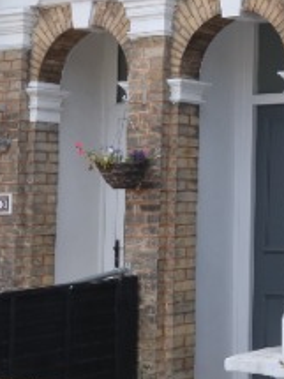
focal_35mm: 96
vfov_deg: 20.3
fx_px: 1051
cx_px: 436
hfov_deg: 14.3
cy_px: 82
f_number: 8
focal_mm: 14
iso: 200
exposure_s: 1/200
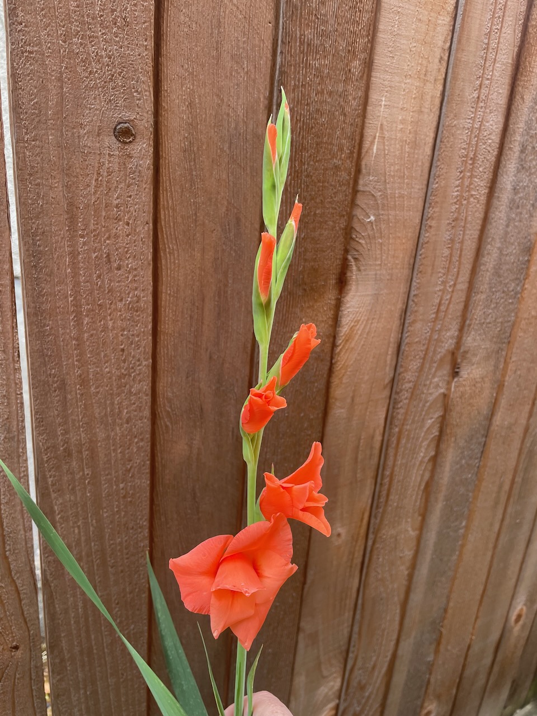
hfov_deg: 53.1
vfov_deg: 67.3
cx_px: 268
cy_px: 358
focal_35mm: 26
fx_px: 538
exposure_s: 1/121
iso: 64
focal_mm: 4.2
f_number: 1.6
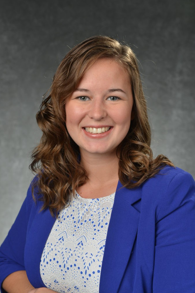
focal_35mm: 61
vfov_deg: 32.9
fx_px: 495
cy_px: 148
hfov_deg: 22.3
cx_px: 98
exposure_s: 1/200
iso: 100
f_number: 7.1
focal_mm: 60
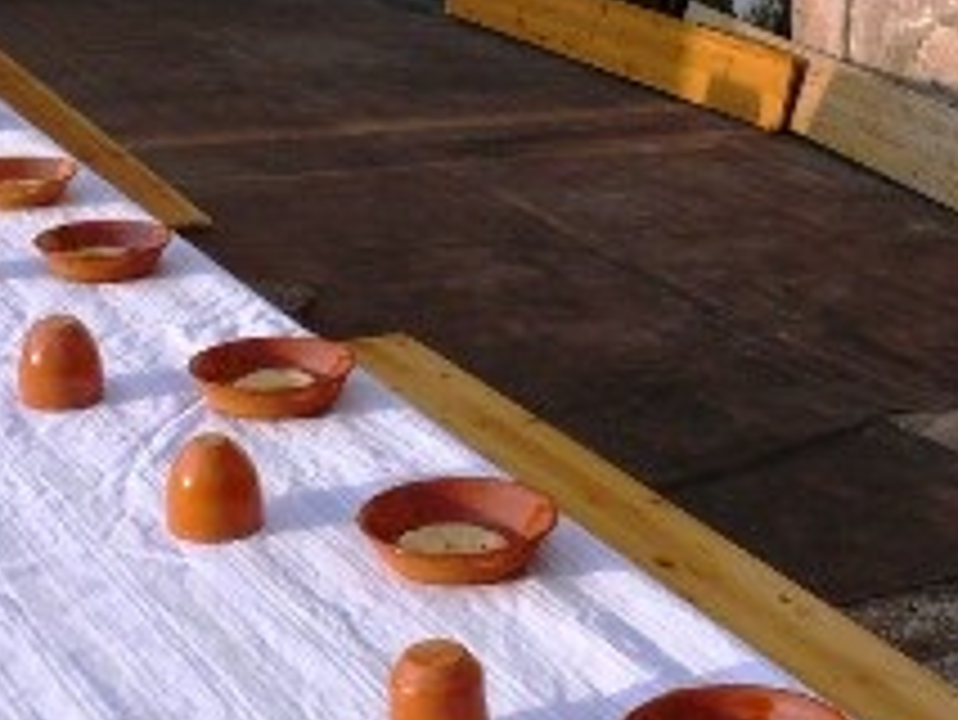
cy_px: 326
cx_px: 670
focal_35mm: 82
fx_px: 2271
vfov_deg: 18.0
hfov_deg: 23.7
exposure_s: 1/500
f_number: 5.6
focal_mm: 7.4
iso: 200
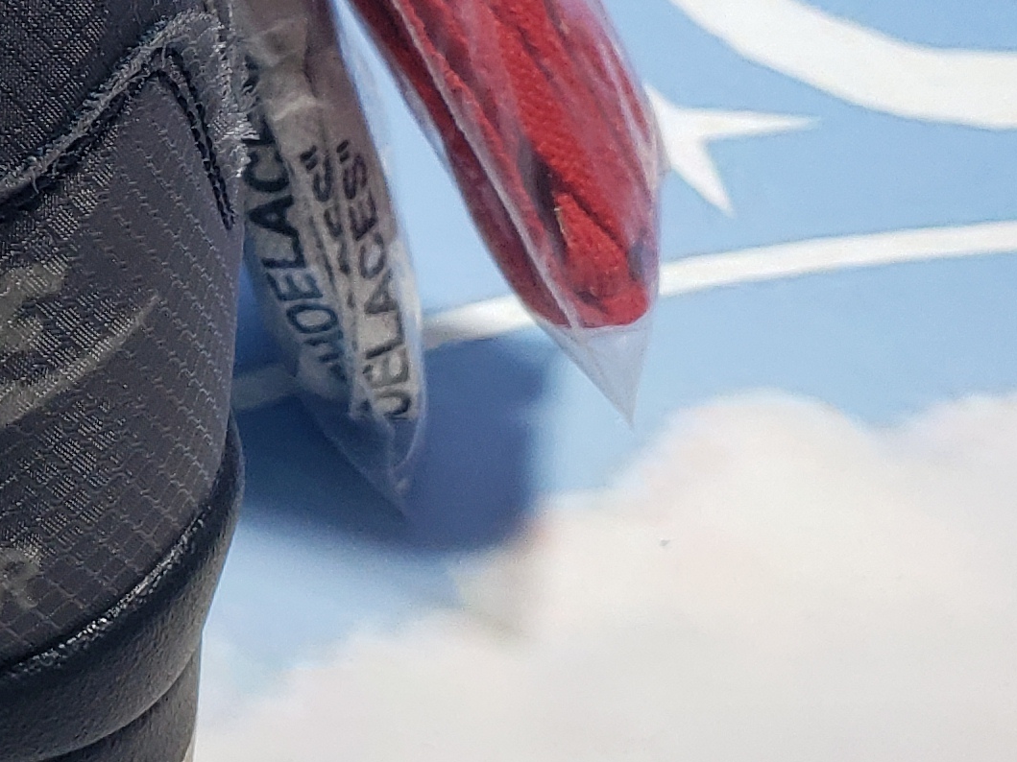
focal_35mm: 99
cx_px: -585
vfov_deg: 14.8
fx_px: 2908
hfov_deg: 17.5
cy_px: 84
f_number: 1.5
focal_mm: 4.3
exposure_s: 1/374
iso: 50
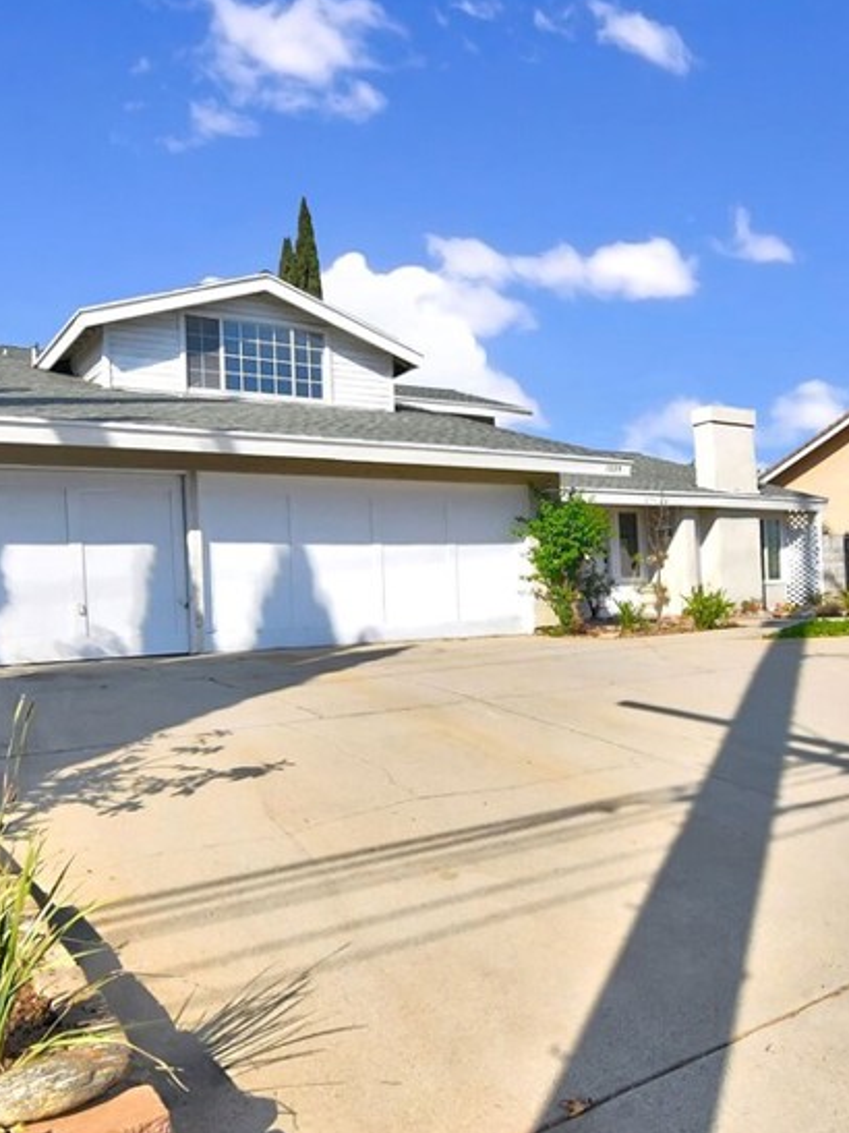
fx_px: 883
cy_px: 614
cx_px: 485
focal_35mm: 27
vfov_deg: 65.2
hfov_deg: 51.2
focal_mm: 10
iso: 1250
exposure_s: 1/1000
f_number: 16
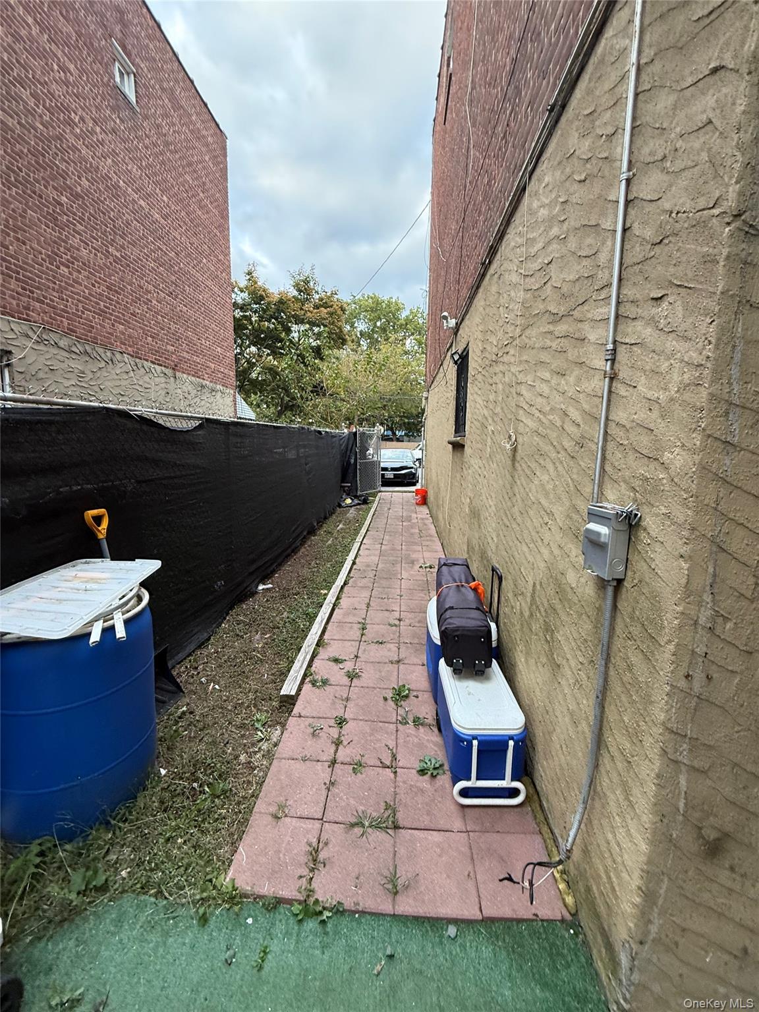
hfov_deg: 85.7
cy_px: 506
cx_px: 380
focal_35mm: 14
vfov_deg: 102.1
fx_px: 409
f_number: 2.2
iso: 200
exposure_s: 1/99
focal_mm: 2.22
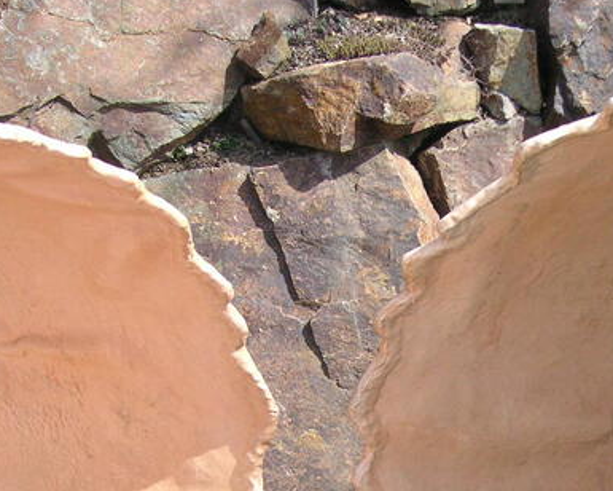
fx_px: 1361
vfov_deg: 20.0
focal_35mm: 75
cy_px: 459
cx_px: 400
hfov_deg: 25.3
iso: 80
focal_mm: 6.1
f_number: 2.8
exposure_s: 1/1000
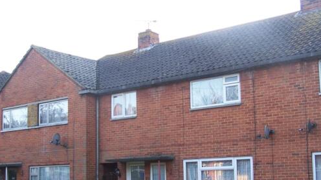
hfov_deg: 37.8
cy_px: 125
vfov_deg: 21.7
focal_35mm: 55
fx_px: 468
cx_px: 173
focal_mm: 7.1
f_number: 2.9
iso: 80
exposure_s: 1/50
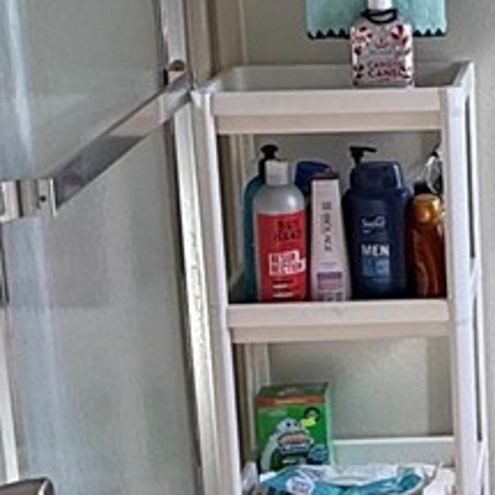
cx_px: 681
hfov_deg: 17.5
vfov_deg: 18.7
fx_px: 1488
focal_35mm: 92
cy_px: 117
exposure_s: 1/112
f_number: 2.2
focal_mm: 2.22
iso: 40
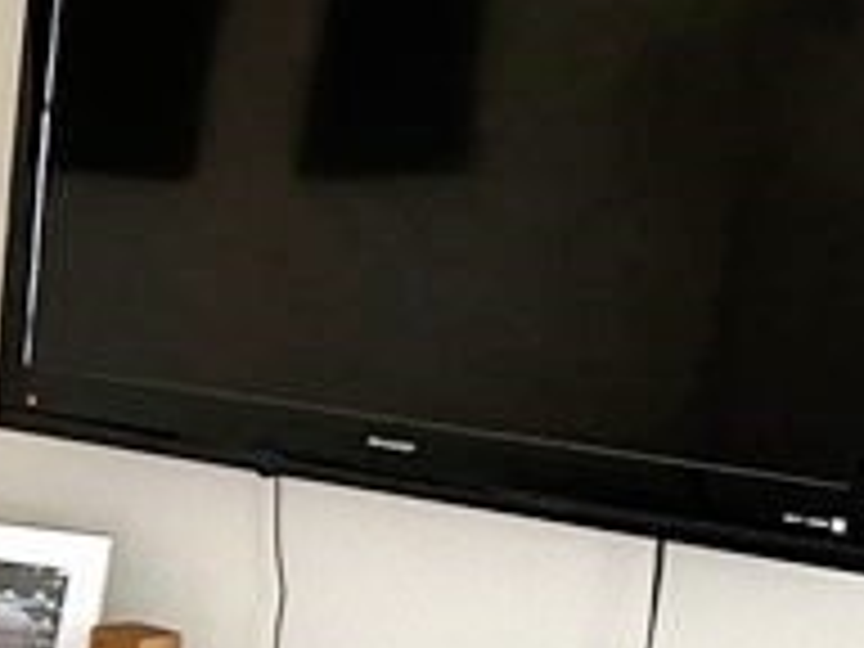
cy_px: 630
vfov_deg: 10.6
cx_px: -936
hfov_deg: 12.3
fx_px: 3469
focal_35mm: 139
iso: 160
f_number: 1.8
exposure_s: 1/60
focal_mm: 4.25
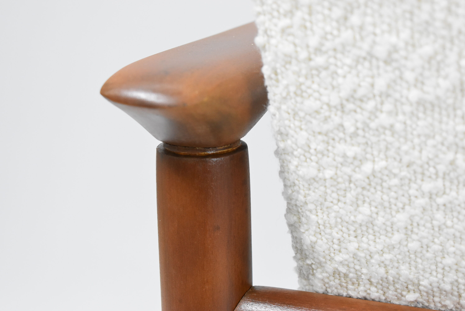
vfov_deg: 16.6
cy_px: 156
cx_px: 232
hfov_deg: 24.6
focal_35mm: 82
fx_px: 1066
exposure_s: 1/125
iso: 2200
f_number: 5.6
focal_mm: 55
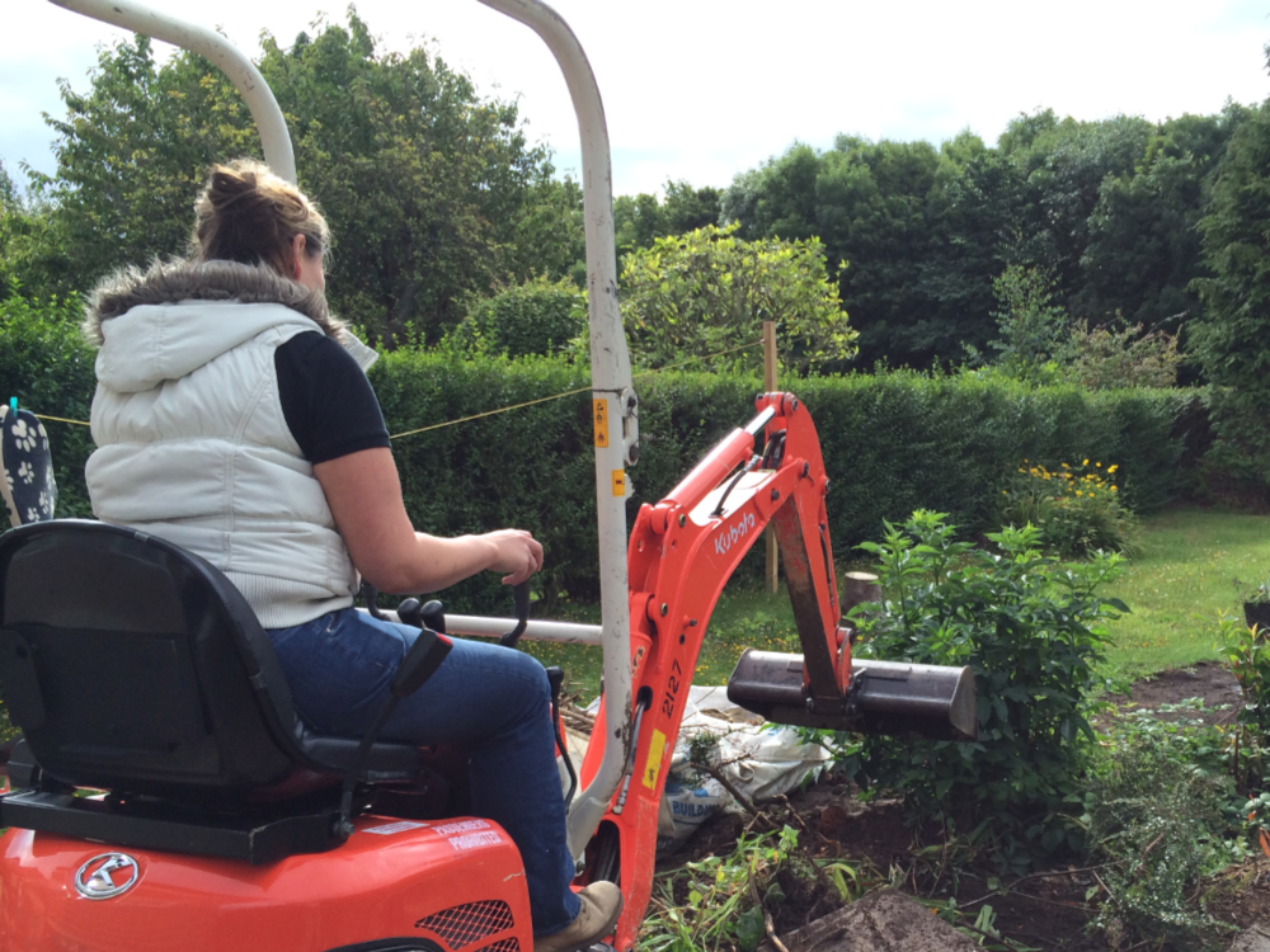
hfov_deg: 60.0
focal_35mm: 30
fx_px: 1101
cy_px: 476
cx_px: 635
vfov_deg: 46.8
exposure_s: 1/441
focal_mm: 4.1
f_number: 2.2
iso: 32
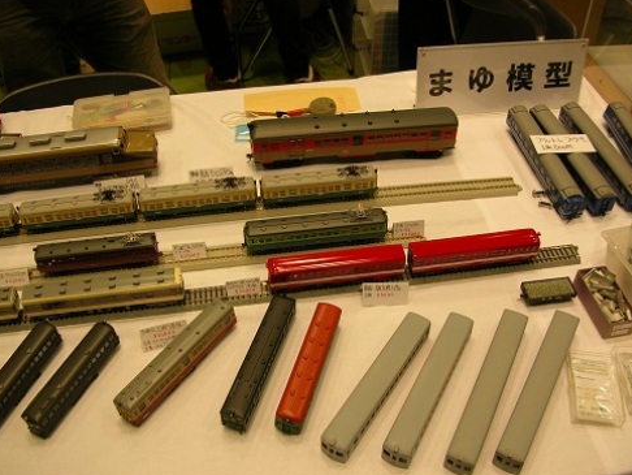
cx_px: 321
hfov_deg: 51.3
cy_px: 236
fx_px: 658
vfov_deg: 39.7
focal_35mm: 36
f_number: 2.8
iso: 50
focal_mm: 5.8
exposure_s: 1/34.7
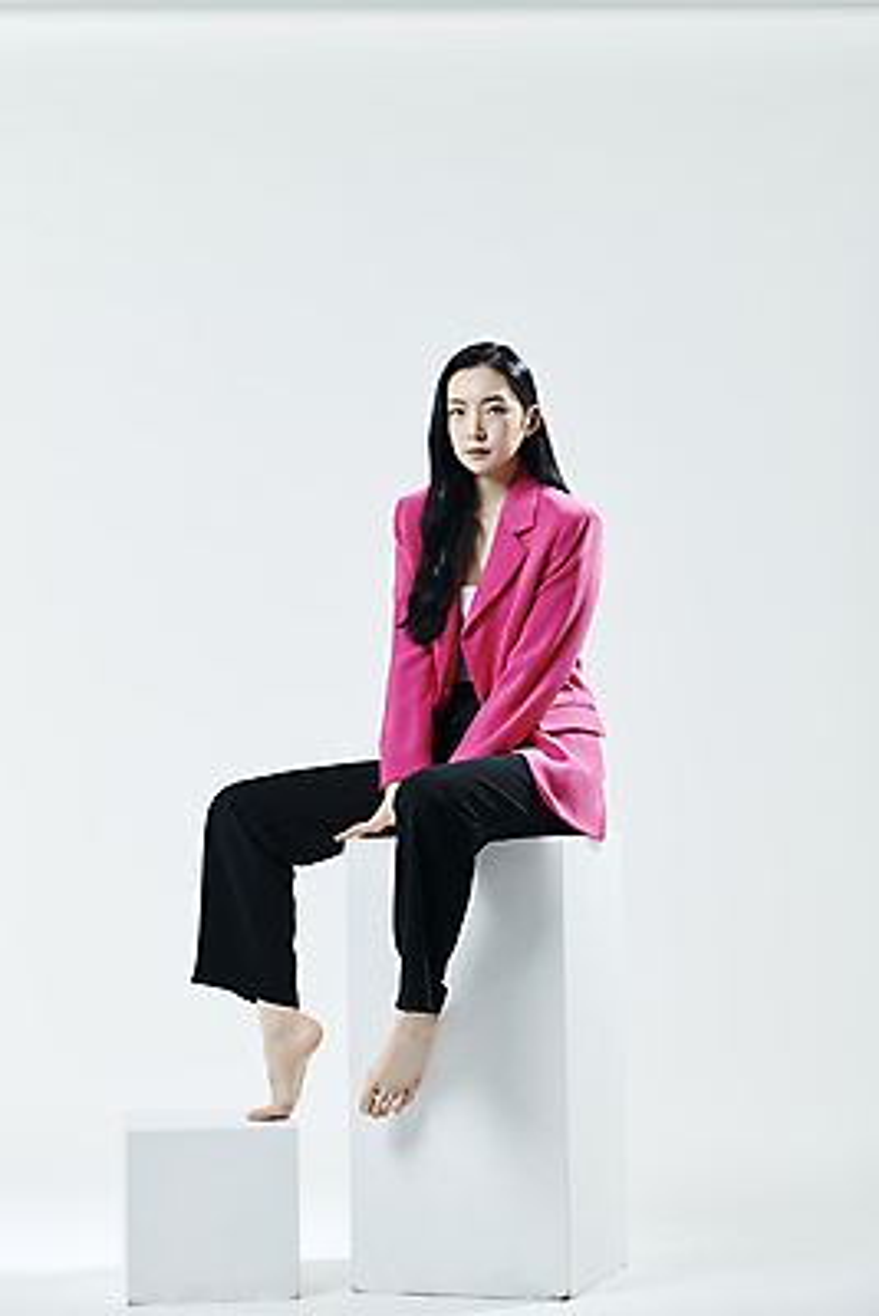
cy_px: 658
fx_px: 2927
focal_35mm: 80
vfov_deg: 25.4
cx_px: 440
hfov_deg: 17.1
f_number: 8
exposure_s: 1/125
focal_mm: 80
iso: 200
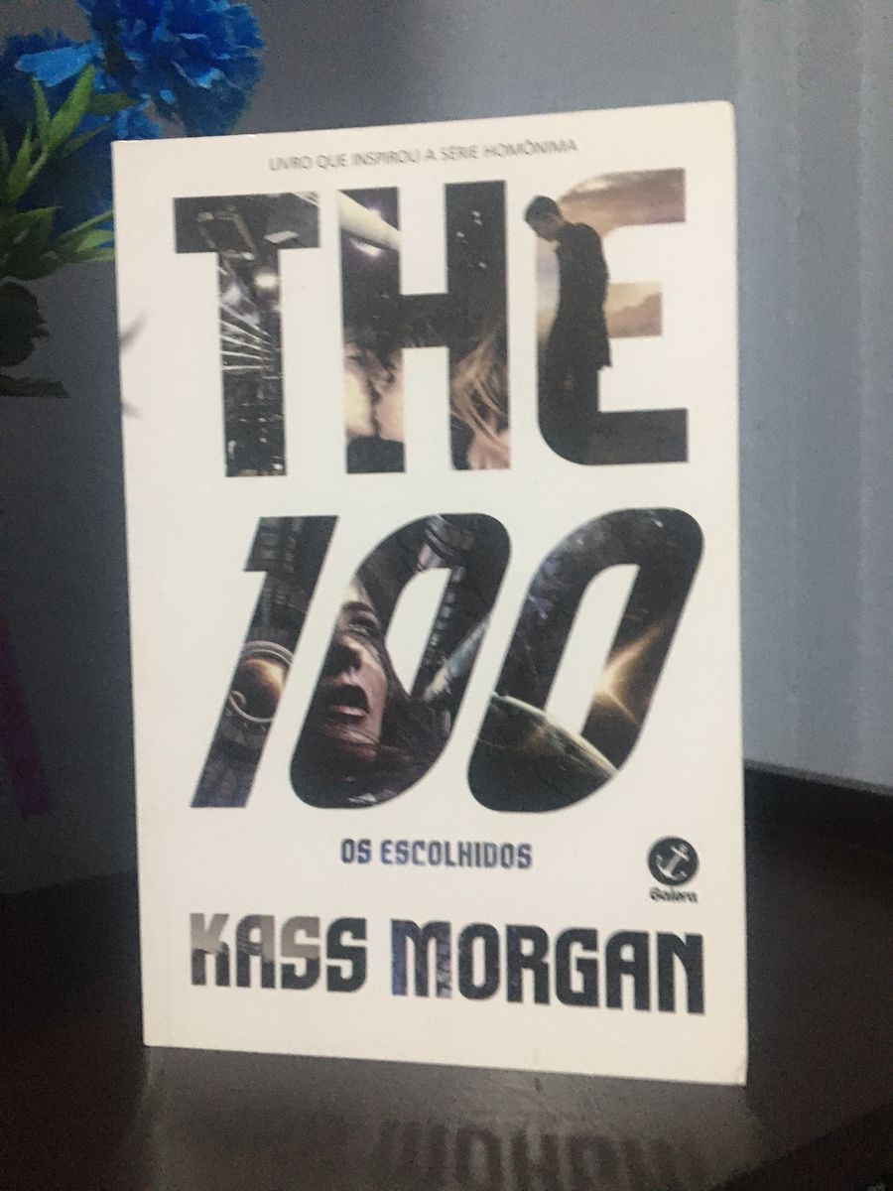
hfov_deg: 48.2
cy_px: 596
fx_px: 997
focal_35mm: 29
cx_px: 446
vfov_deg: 61.7
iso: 250
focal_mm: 4.15
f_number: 2.2
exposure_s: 1/15
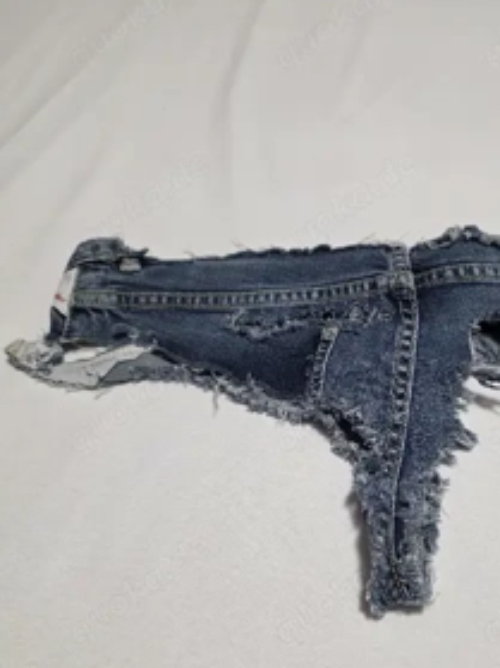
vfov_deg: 54.9
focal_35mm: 33
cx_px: 349
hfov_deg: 42.1
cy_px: 409
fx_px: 636
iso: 640
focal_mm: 6.3
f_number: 1.7
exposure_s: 1/101
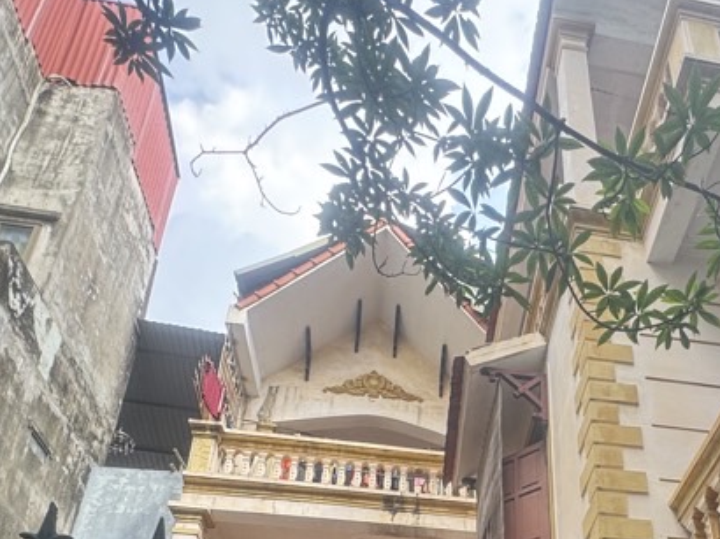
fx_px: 728
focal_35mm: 35
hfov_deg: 50.9
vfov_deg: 32.9
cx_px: 520
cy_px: 655
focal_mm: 2.22
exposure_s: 1/143
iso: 40
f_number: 2.2
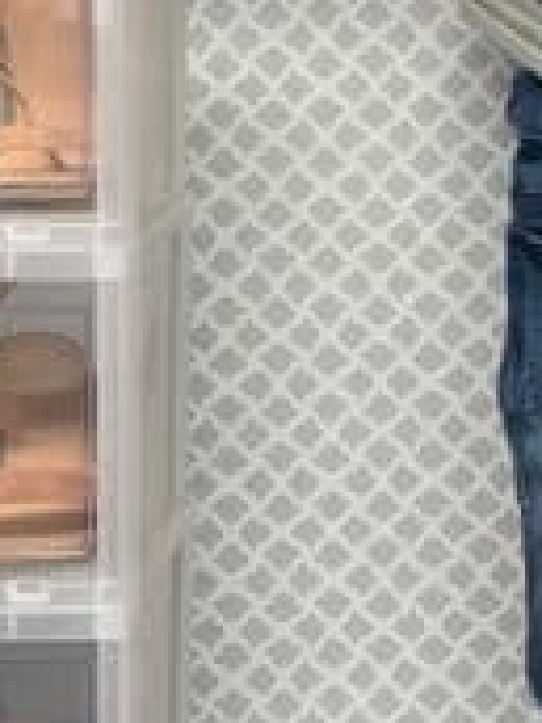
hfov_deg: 9.4
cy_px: 160
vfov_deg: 12.7
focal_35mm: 155
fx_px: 3236
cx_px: 689
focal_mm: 4.25
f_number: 1.8
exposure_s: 1/60
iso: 125
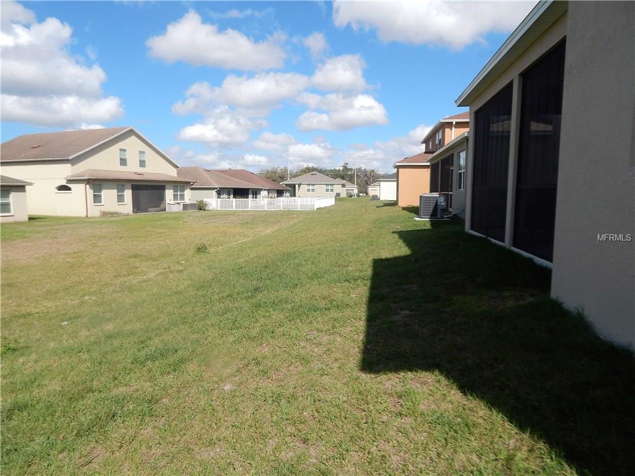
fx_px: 422
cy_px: 238
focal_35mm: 23
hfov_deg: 73.9
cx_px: 318
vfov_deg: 58.9
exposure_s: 1/640
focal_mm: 4
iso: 125
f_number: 6
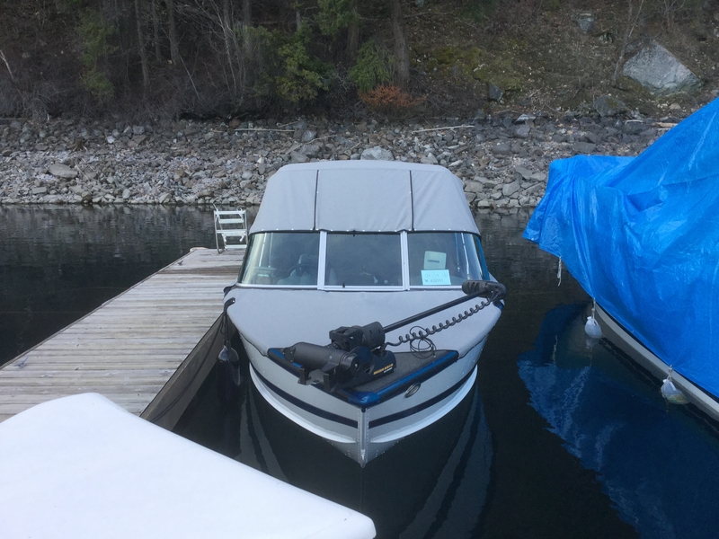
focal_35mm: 31
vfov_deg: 45.4
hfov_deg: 58.4
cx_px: 360
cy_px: 270
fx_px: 644
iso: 50
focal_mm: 3.3
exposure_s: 1/120
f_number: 2.4
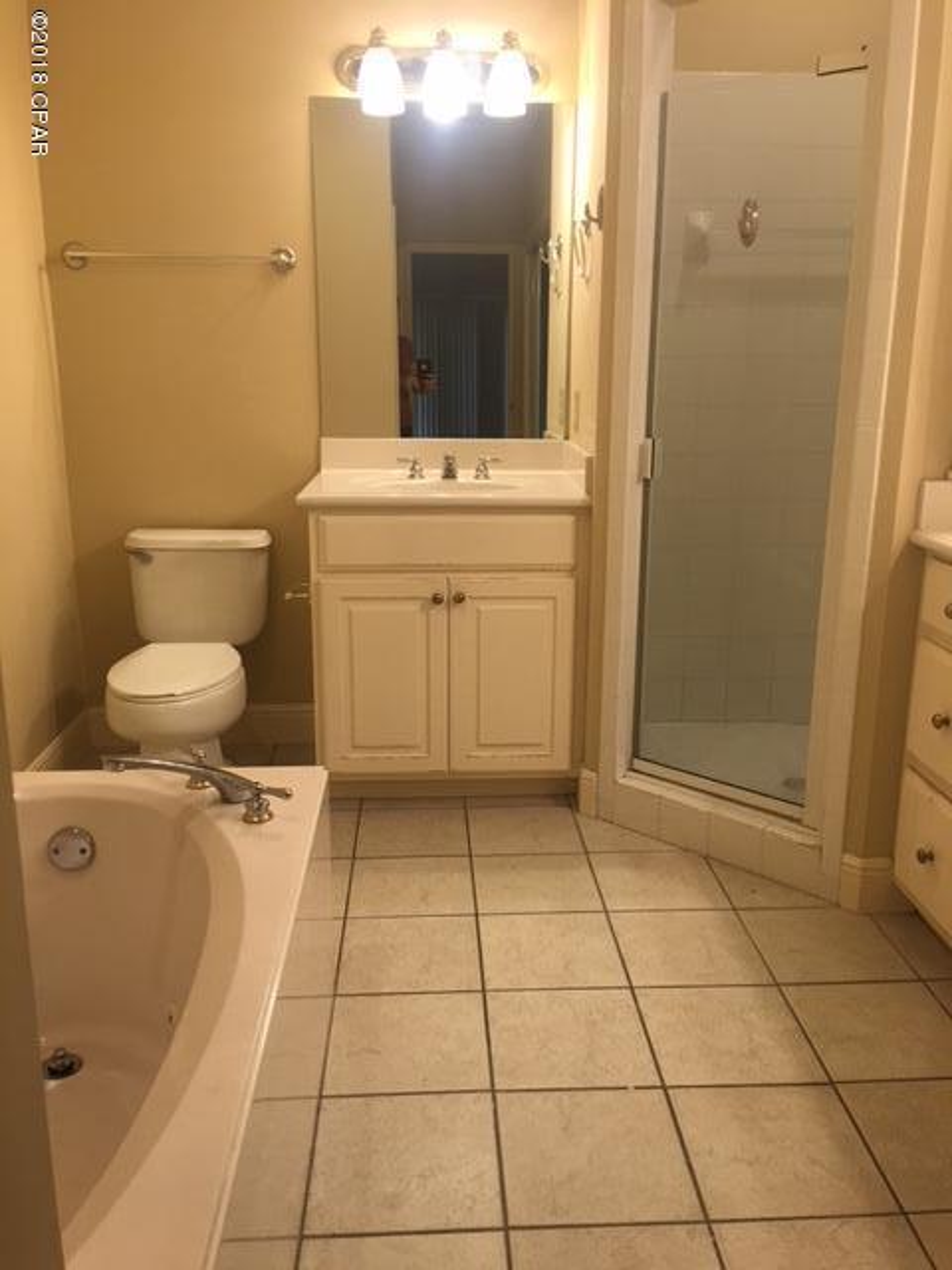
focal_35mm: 29
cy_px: 635
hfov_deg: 48.2
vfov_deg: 61.7
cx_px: 476
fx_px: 1063
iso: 40
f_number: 2.2
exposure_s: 1/33
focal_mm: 4.15
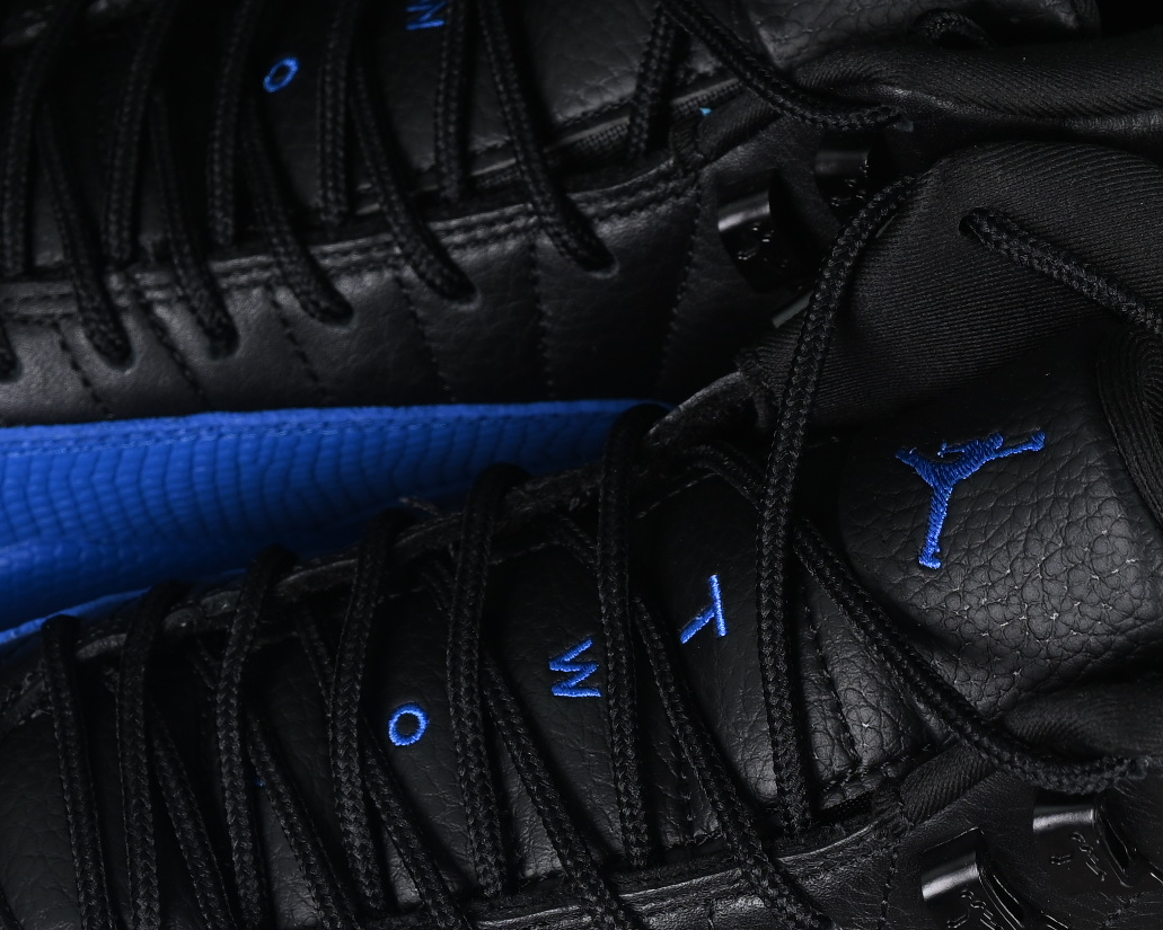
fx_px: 6540
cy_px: 557
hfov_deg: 10.2
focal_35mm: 190
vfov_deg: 8.1
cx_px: 522
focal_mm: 50
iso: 160
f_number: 6.3
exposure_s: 1/50
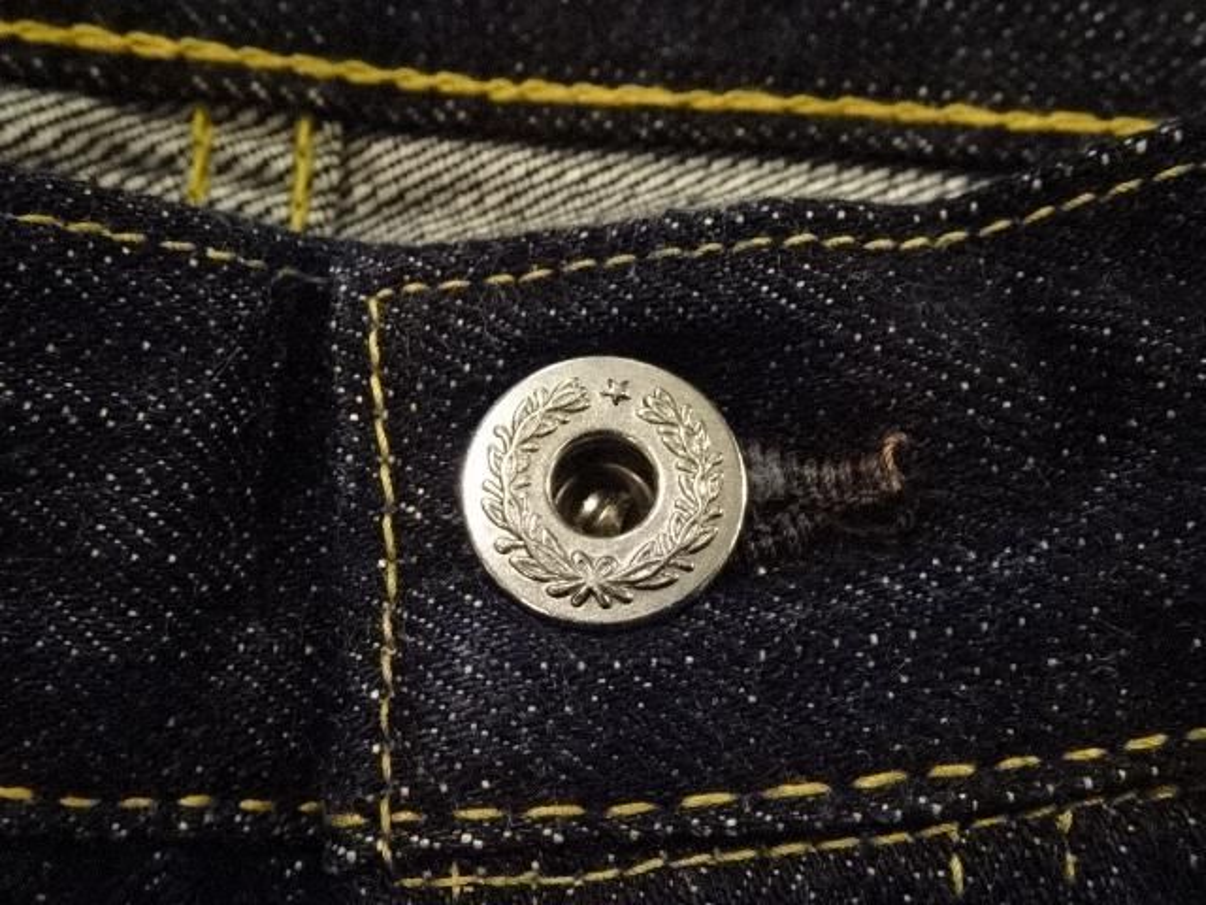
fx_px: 1219
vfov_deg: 40.7
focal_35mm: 35
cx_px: 603
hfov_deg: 52.6
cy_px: 452
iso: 1600
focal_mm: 5.9
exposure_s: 1/50
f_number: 4
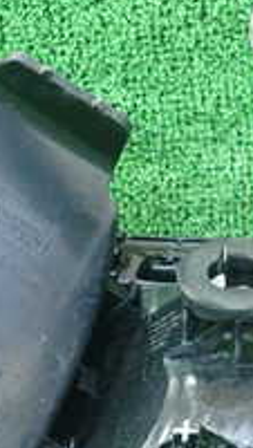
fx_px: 1165
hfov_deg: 12.1
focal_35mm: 98
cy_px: 311
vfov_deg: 21.6
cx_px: 298
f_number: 2.3
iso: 800
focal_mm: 5.5
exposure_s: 1/100
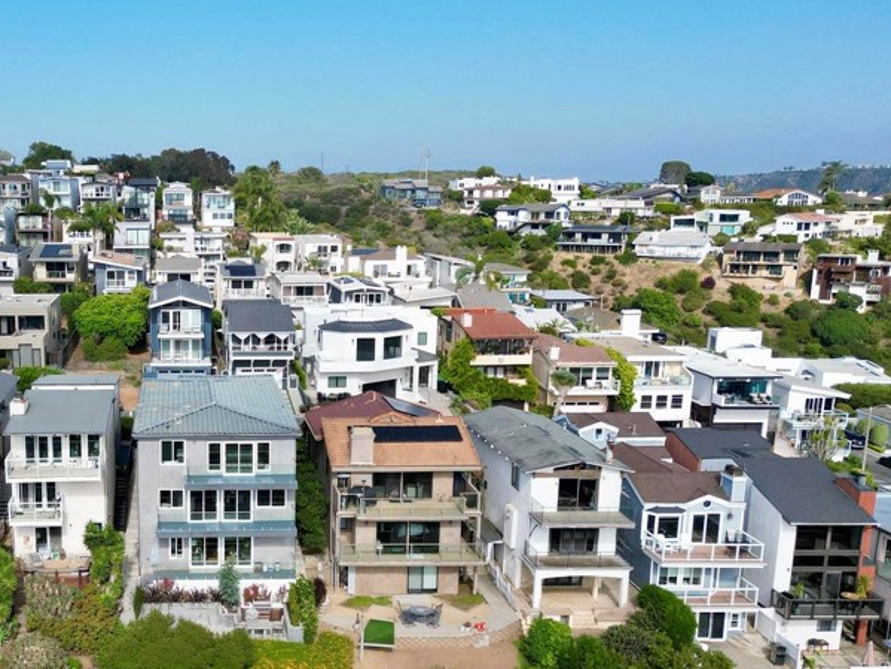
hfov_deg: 43.9
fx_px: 1056
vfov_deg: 35.0
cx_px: 196
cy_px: 416
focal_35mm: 41
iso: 130
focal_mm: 6.72
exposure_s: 1/3200
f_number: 1.7
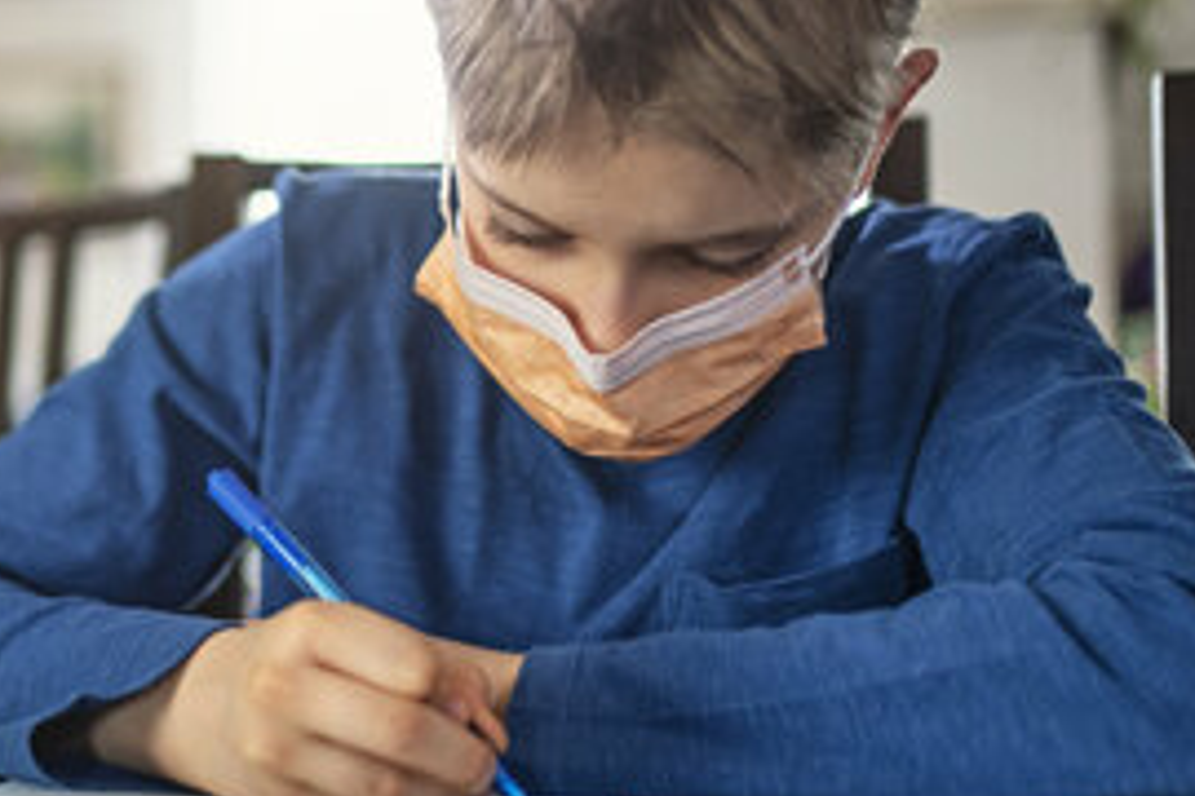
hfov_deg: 23.7
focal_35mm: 83
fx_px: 2755
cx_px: 71
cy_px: 409
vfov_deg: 16.5
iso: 400
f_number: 1.4
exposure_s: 1/200
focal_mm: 35
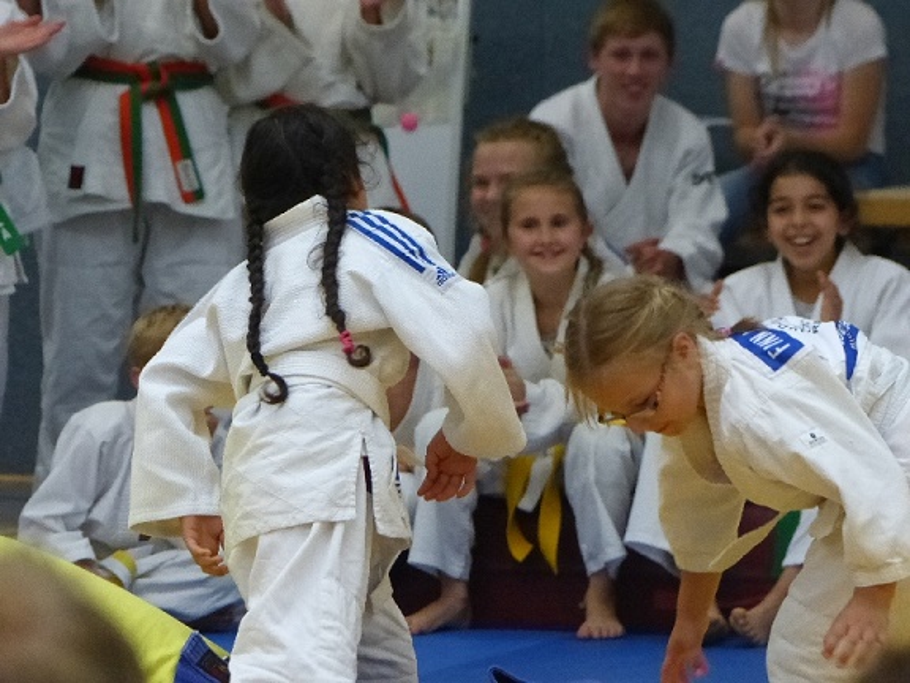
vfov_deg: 4.7
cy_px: 342
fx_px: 8307
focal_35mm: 316
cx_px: 455
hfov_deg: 6.3
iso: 800
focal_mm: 56.9
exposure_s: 1/320
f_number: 2.8
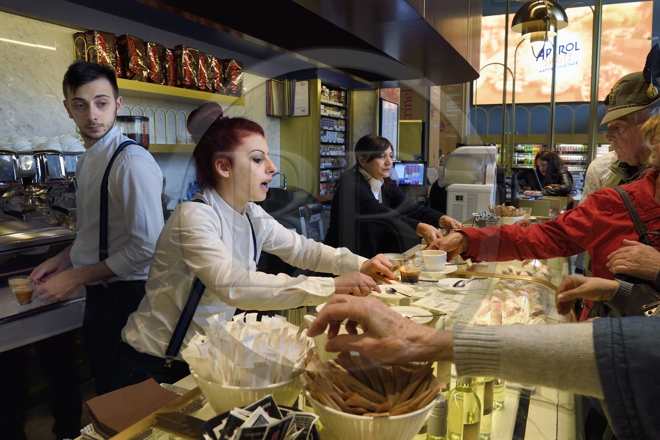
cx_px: 330
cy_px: 220
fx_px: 440
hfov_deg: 73.8
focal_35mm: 24
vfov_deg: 53.1
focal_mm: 24
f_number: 8
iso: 1250
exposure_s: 1/100
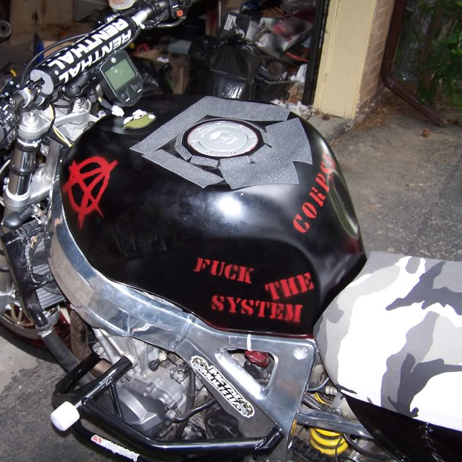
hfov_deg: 37.4
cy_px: 232
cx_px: 183
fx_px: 679
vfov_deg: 37.6
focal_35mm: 45
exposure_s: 1/60
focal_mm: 6.3
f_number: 2.8
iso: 80
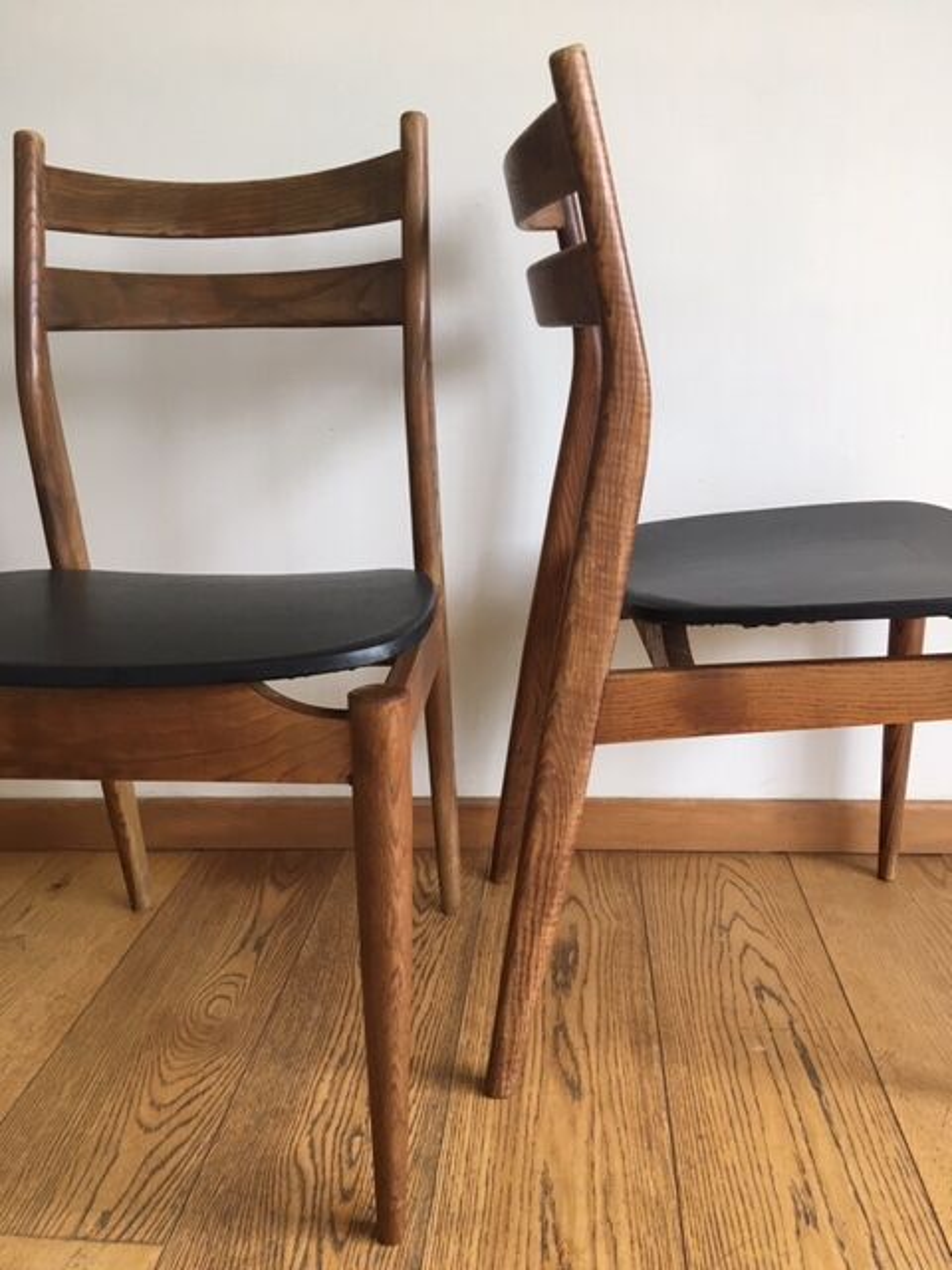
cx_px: 476
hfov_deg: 48.2
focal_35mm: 29
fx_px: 1063
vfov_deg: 61.7
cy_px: 635
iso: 50
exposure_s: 1/33
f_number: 2.2
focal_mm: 4.15
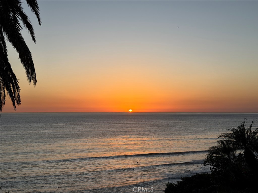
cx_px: 129
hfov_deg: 39.7
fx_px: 358
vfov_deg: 30.3
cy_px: 96
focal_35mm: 48
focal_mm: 6.76
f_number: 1.78
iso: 80
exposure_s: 1/2667
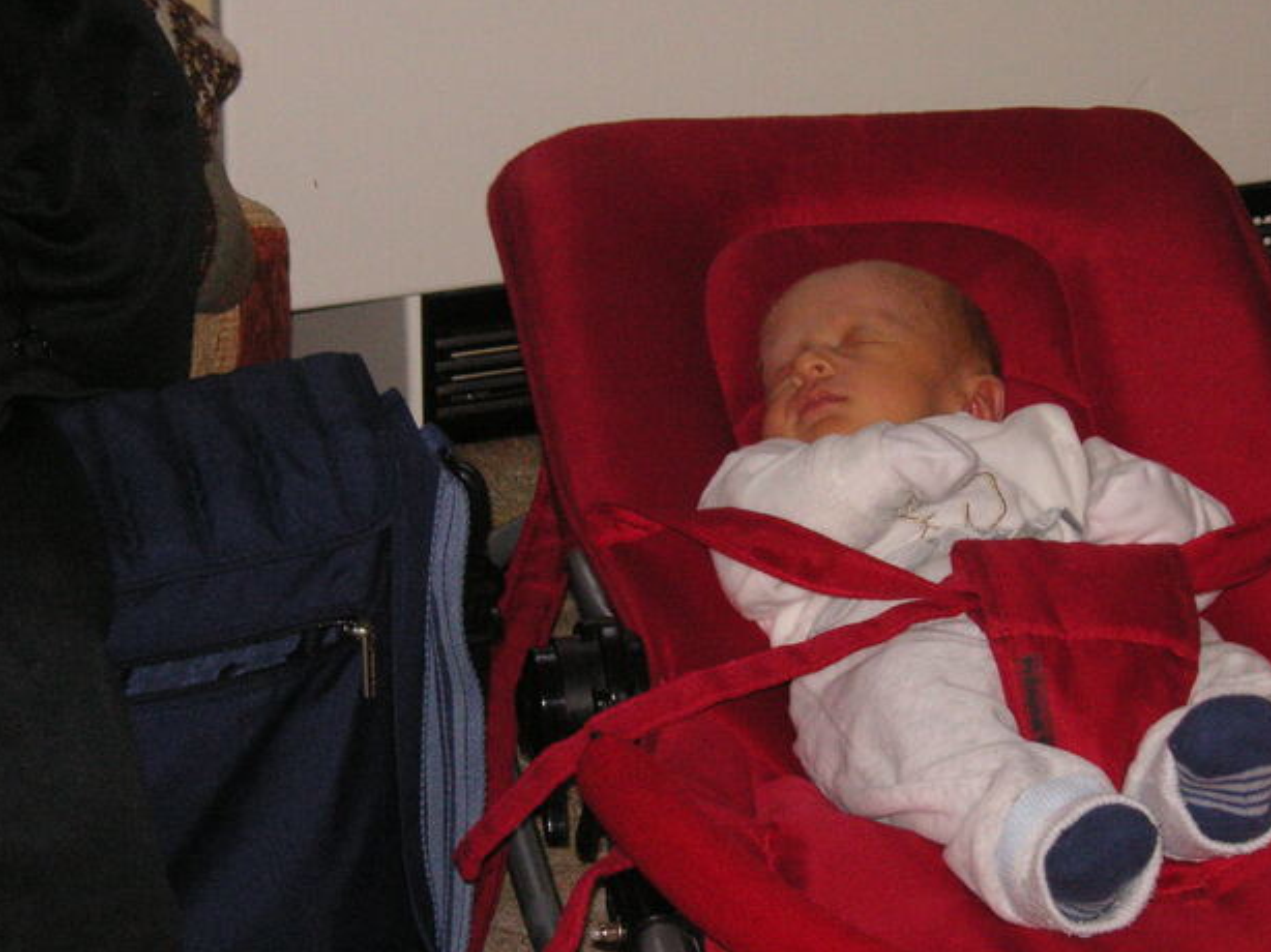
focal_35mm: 129
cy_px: 466
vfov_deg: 11.5
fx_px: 4735
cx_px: 683
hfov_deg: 15.3
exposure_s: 1/90
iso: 160
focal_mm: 16.4
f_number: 5
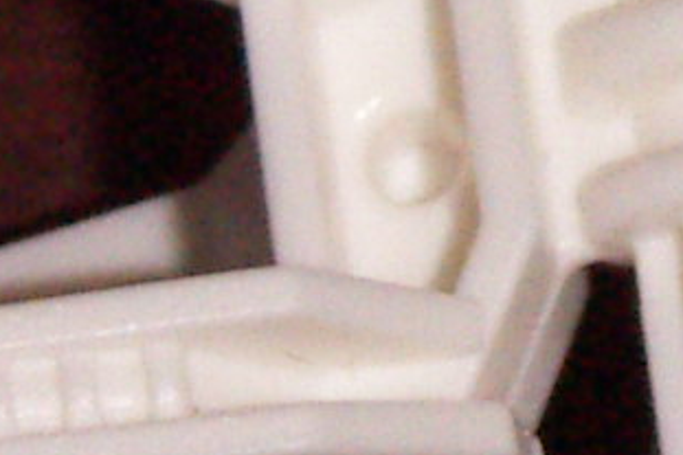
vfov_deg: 2.2
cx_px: 1496
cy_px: -409
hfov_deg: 3.3
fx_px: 11566
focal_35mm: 610
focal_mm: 11.6
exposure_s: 1/80
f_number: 8
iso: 200
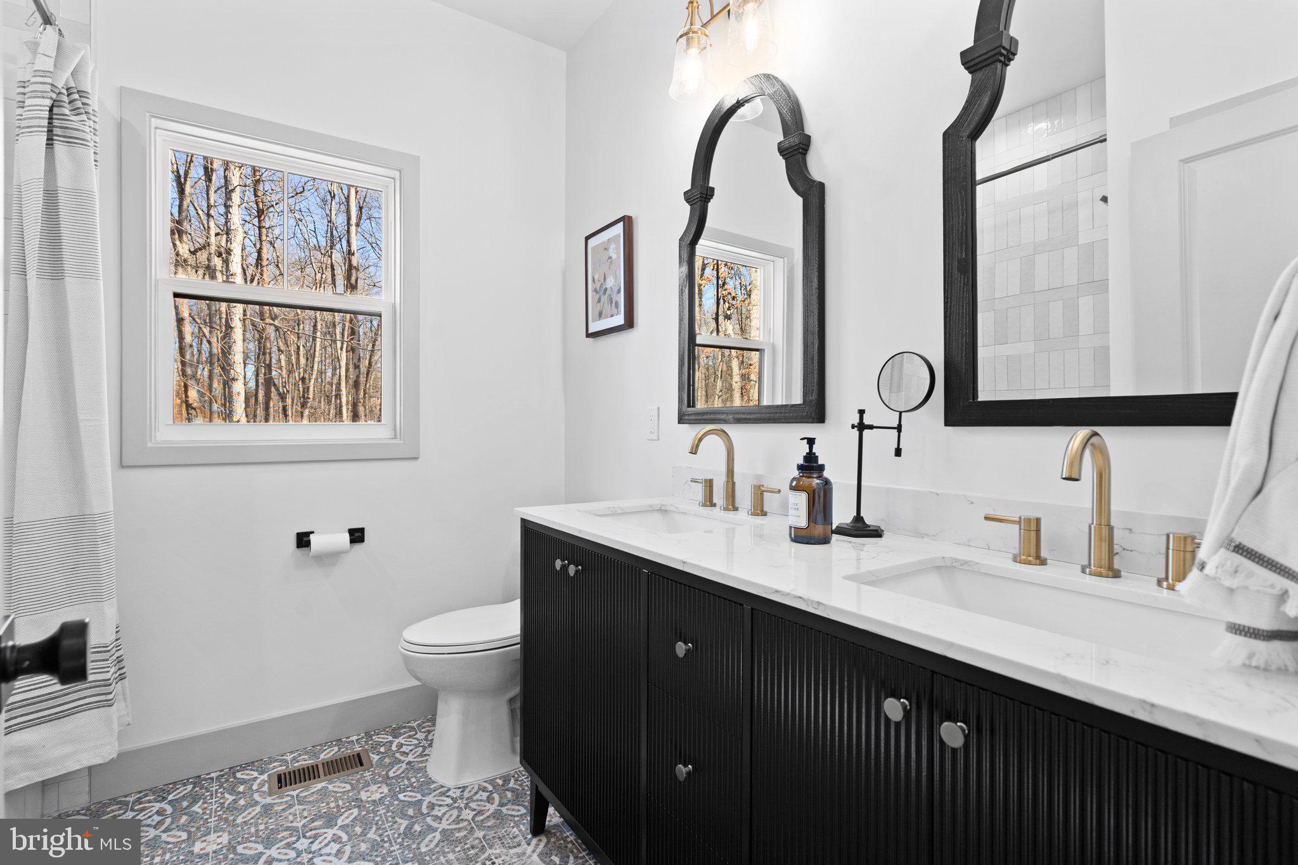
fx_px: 577
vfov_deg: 73.7
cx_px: 649
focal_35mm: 16
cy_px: 432
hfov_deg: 96.7
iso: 500
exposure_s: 1/15
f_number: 8
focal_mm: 16
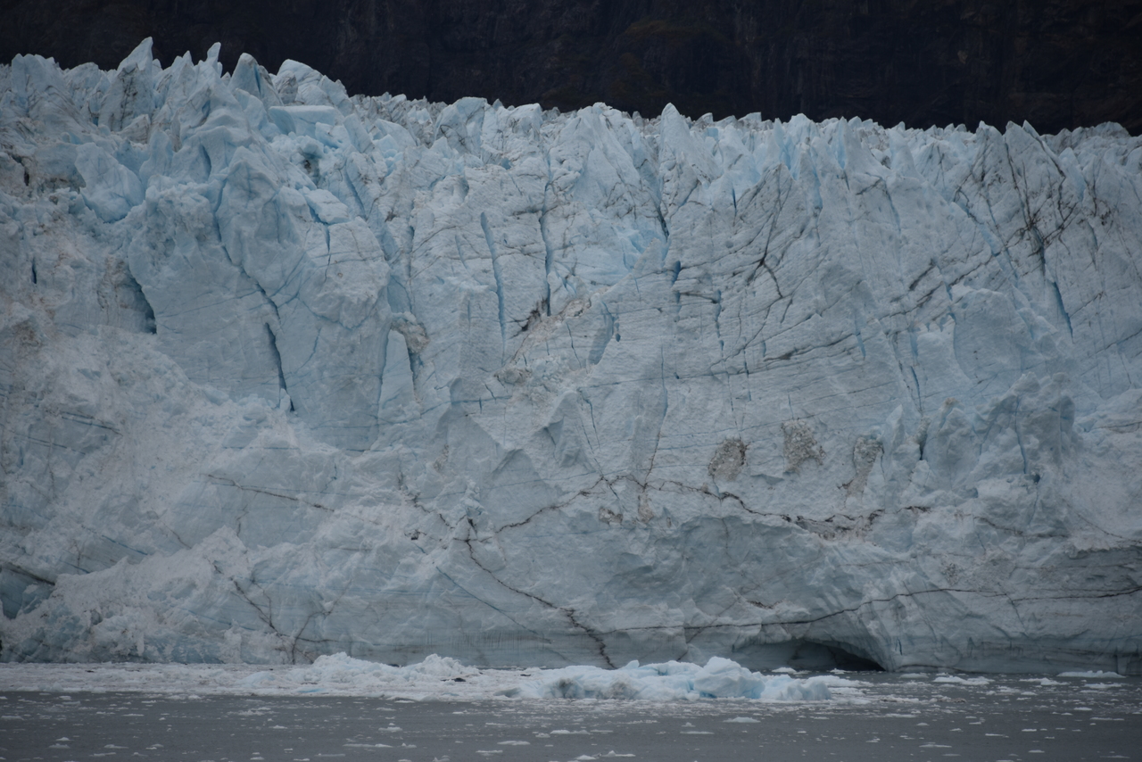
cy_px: 381
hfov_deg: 9.8
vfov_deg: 6.5
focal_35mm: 210
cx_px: 571
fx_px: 6663
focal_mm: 210
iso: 140
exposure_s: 1/500
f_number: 5.6
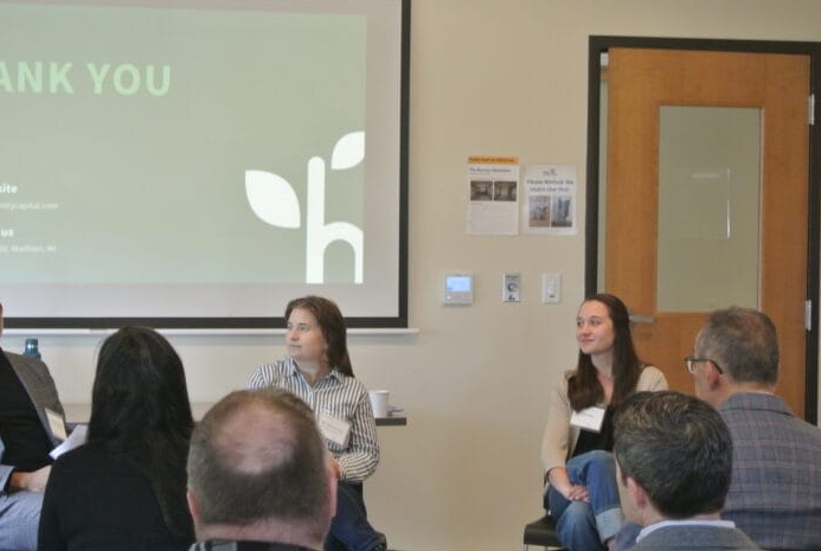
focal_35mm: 96
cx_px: 272
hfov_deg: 21.1
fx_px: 2194
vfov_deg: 14.3
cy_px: 240
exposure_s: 1/30
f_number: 5.3
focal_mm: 24.4
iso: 640
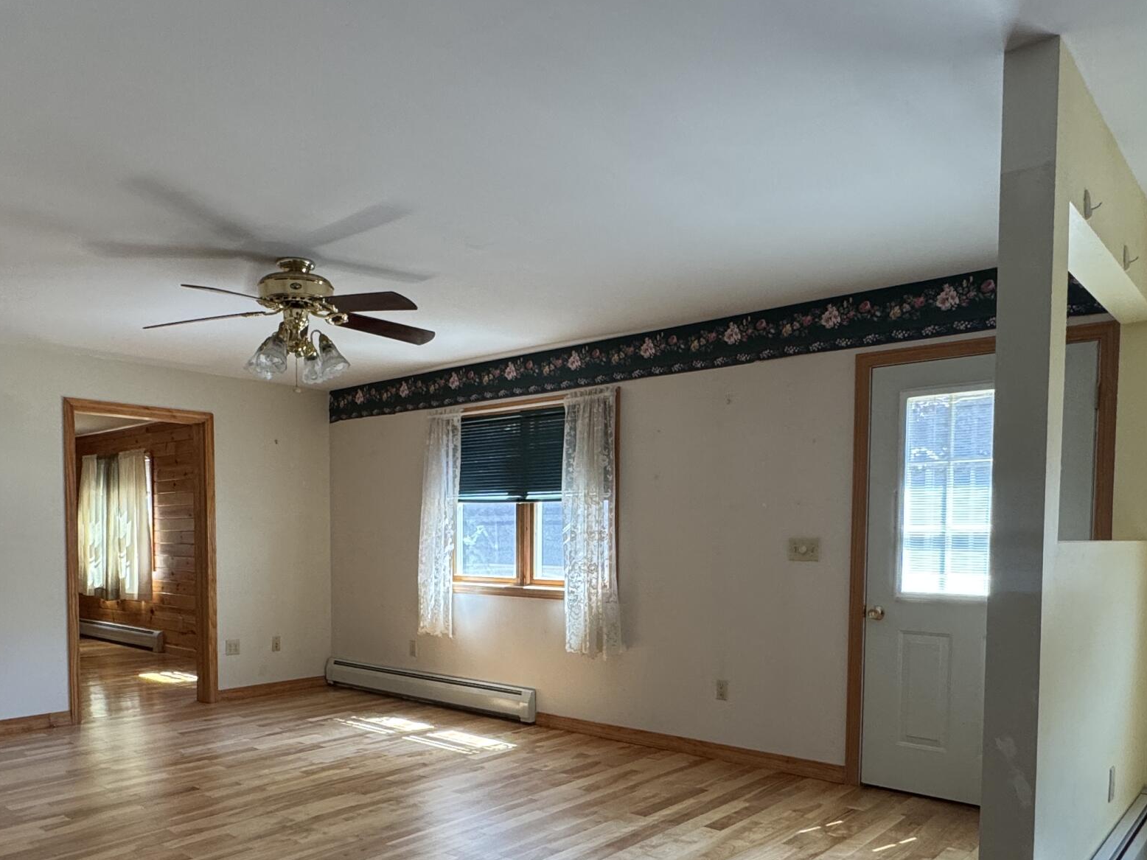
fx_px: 895
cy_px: 584
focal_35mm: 27
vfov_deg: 50.3
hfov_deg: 65.1
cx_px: 497
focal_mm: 2.22
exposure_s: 1/99
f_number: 2.2
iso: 200
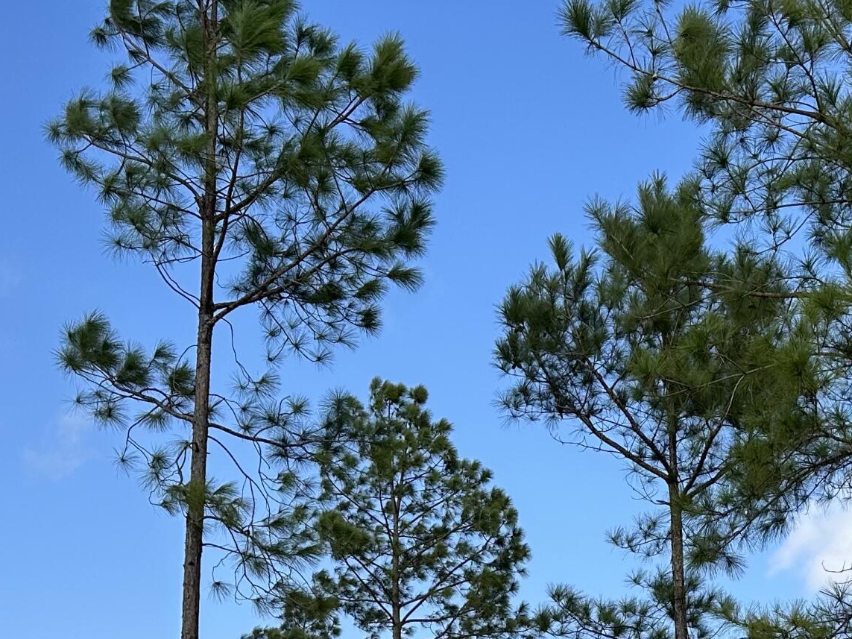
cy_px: 836
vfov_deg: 21.1
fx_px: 1550
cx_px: 728
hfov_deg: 29.7
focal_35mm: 63
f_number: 1.78
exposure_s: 1/3155
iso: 80
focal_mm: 6.86
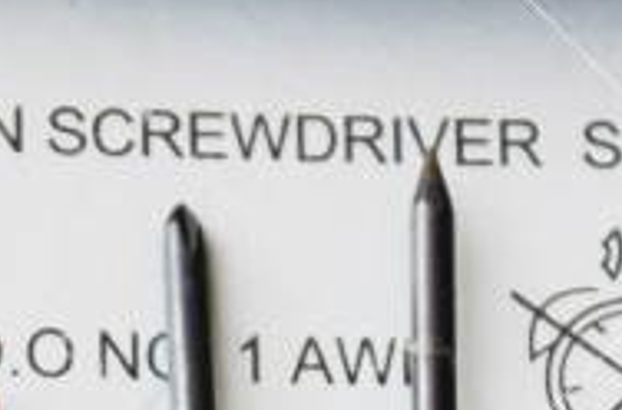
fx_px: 9299
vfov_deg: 2.5
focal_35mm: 540
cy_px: 703
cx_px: -480
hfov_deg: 3.8
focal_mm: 52
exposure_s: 1/125
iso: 100
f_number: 5.6
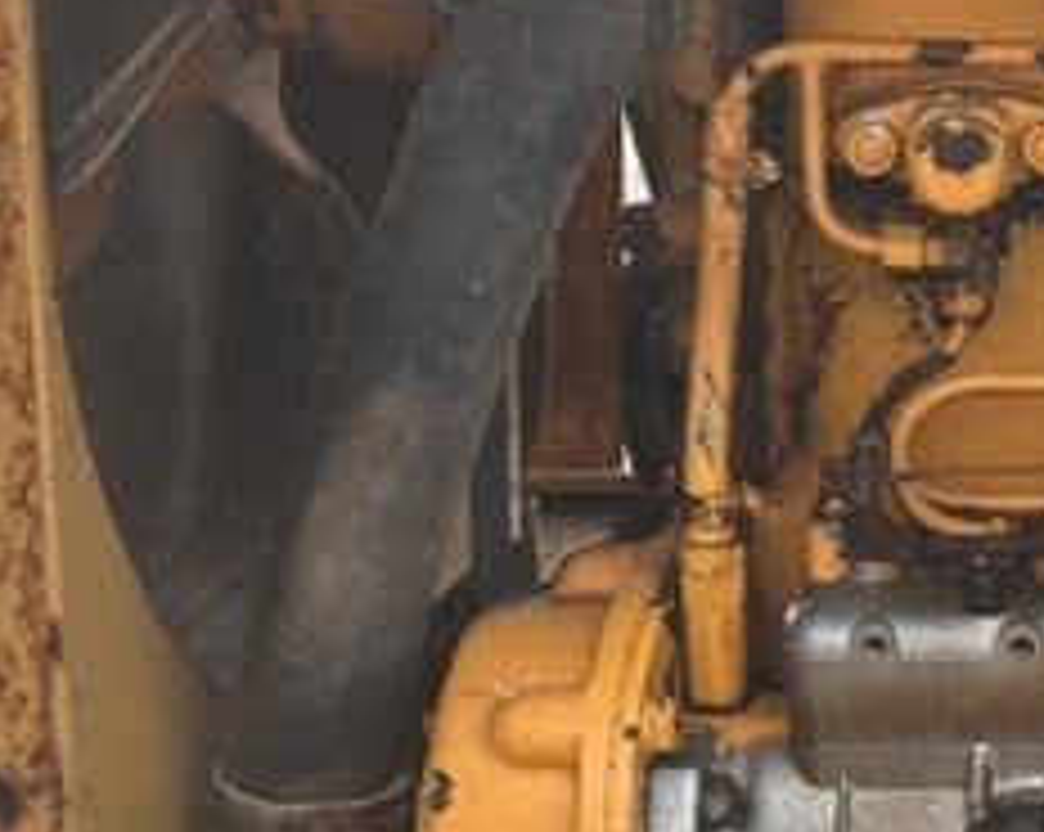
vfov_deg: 8.5
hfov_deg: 10.1
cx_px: 1836
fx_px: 5616
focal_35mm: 182
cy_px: 236
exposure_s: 1/349
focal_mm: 6.86
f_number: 1.78
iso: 64
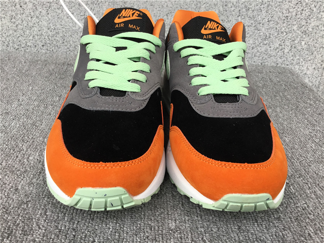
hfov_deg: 58.4
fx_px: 290
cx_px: 162
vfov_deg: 45.4
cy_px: 122
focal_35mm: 31
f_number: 2.4
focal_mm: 3.3
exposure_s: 1/100
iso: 40
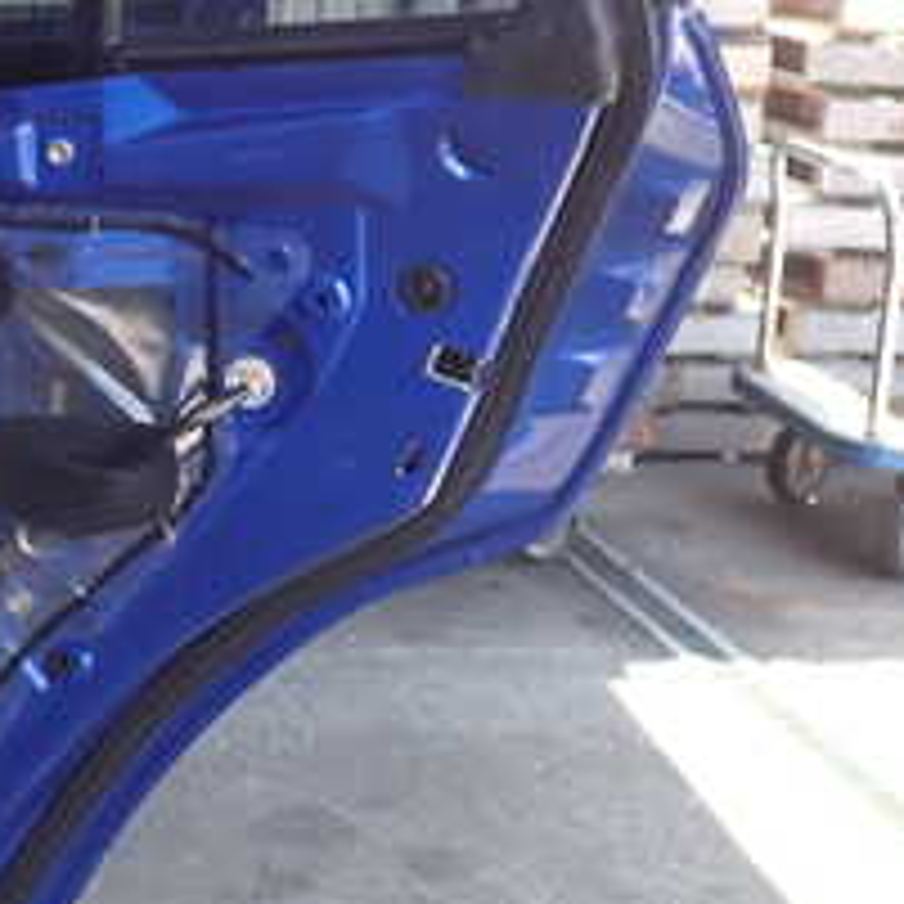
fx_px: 2334
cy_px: 256
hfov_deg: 21.2
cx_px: 13
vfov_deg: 21.8
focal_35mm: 79
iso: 100
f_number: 2.3
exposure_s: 1/100
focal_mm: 5.4
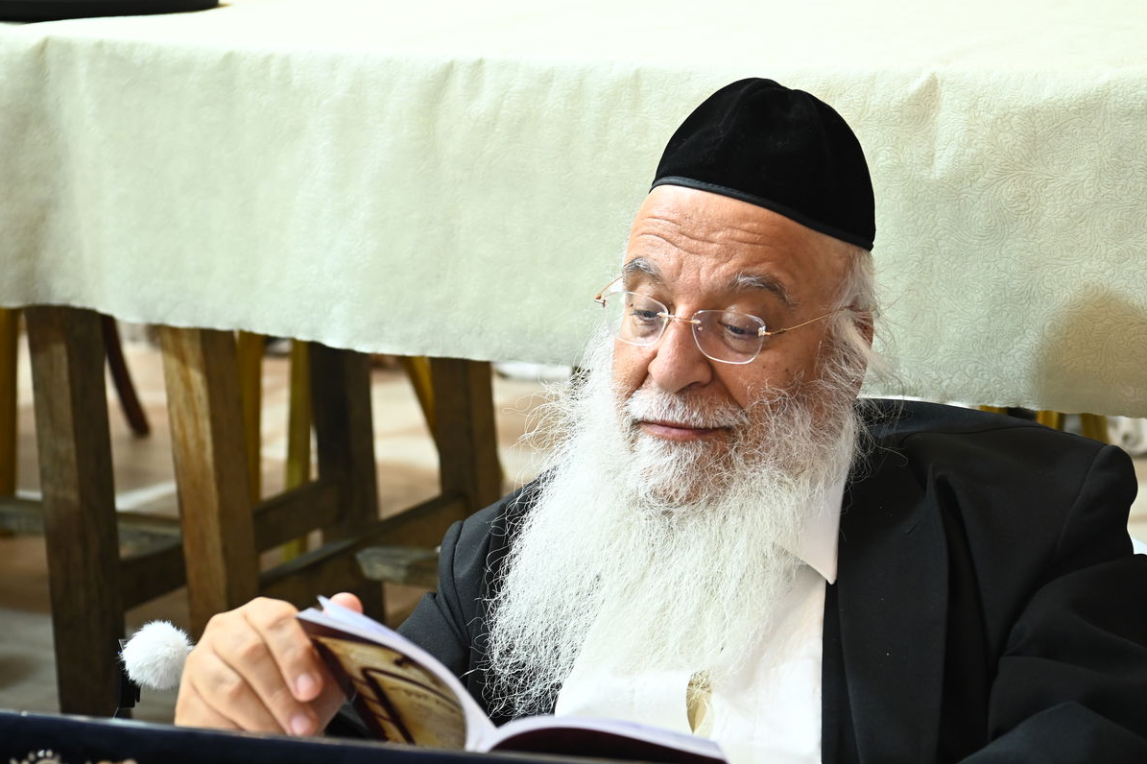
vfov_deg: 16.6
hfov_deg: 24.7
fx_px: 2612
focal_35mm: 82
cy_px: 419
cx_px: 666
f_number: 5
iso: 1600
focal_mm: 70
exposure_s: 1/125
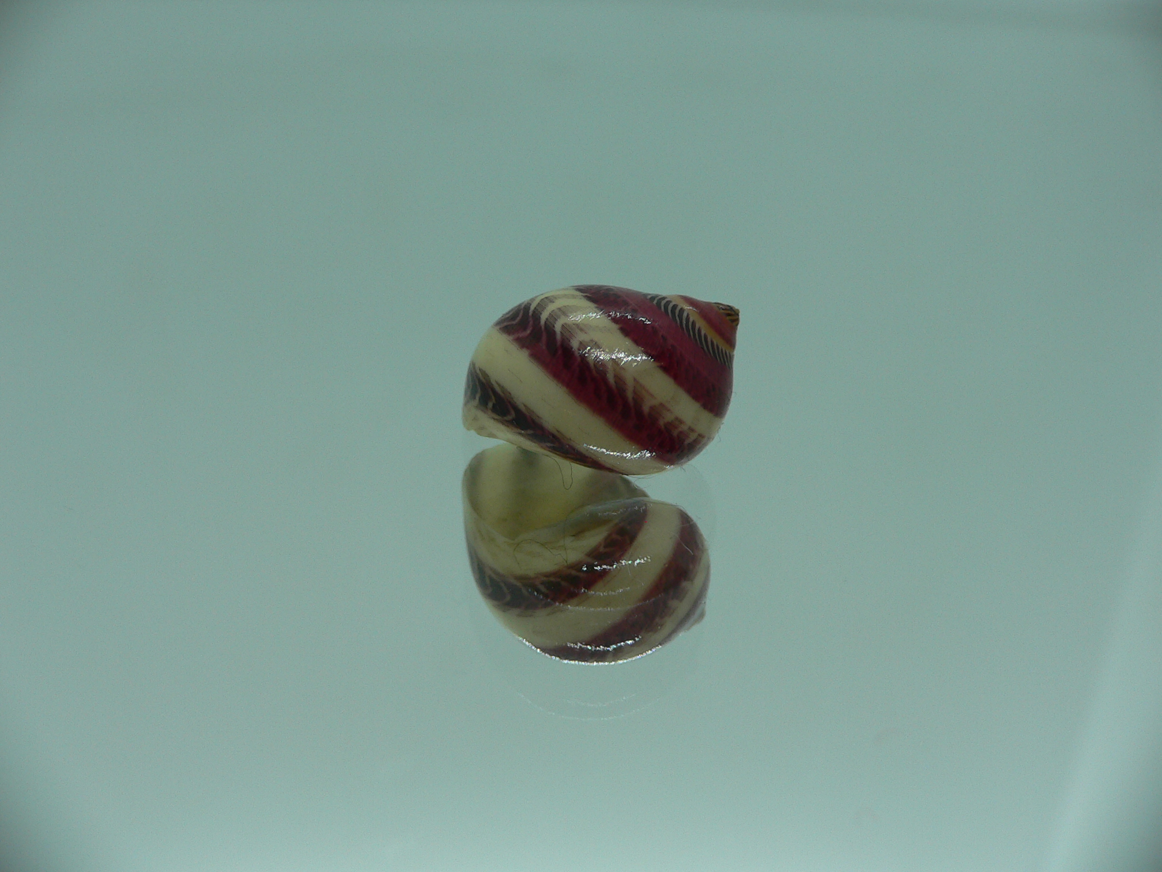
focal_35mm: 35
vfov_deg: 40.7
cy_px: 436
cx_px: 581
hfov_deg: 52.6
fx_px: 1175
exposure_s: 1/80
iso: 80
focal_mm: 4.6
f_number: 2.8
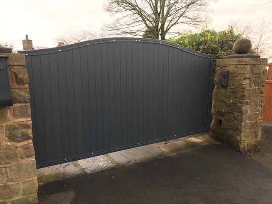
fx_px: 220
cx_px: 136
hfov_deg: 63.4
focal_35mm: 28
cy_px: 102
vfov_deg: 49.7
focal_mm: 3.99
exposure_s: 1/100
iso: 32
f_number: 1.8
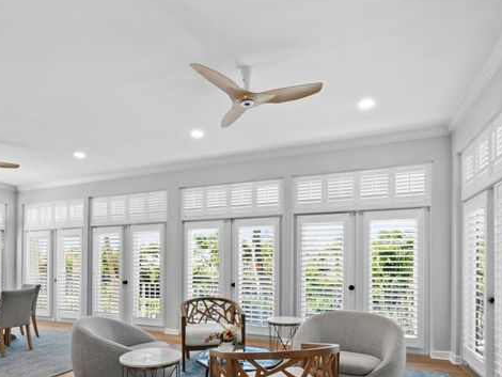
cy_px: 250
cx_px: 227
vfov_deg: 62.0
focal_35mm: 21
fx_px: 305
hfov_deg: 78.8
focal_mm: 7
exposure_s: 1/2
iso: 250
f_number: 11
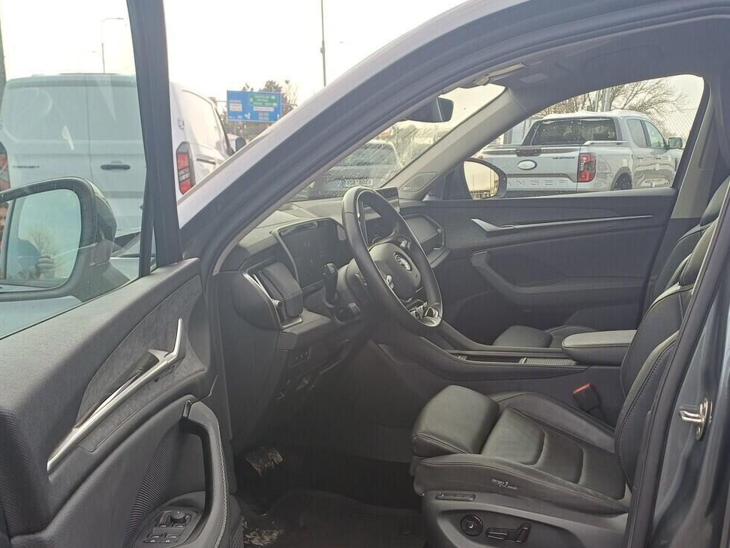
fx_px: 780
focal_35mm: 37
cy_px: 390
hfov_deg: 50.1
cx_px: 334
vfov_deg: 38.0
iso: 50
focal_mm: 4.65
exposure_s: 1/146
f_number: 1.8
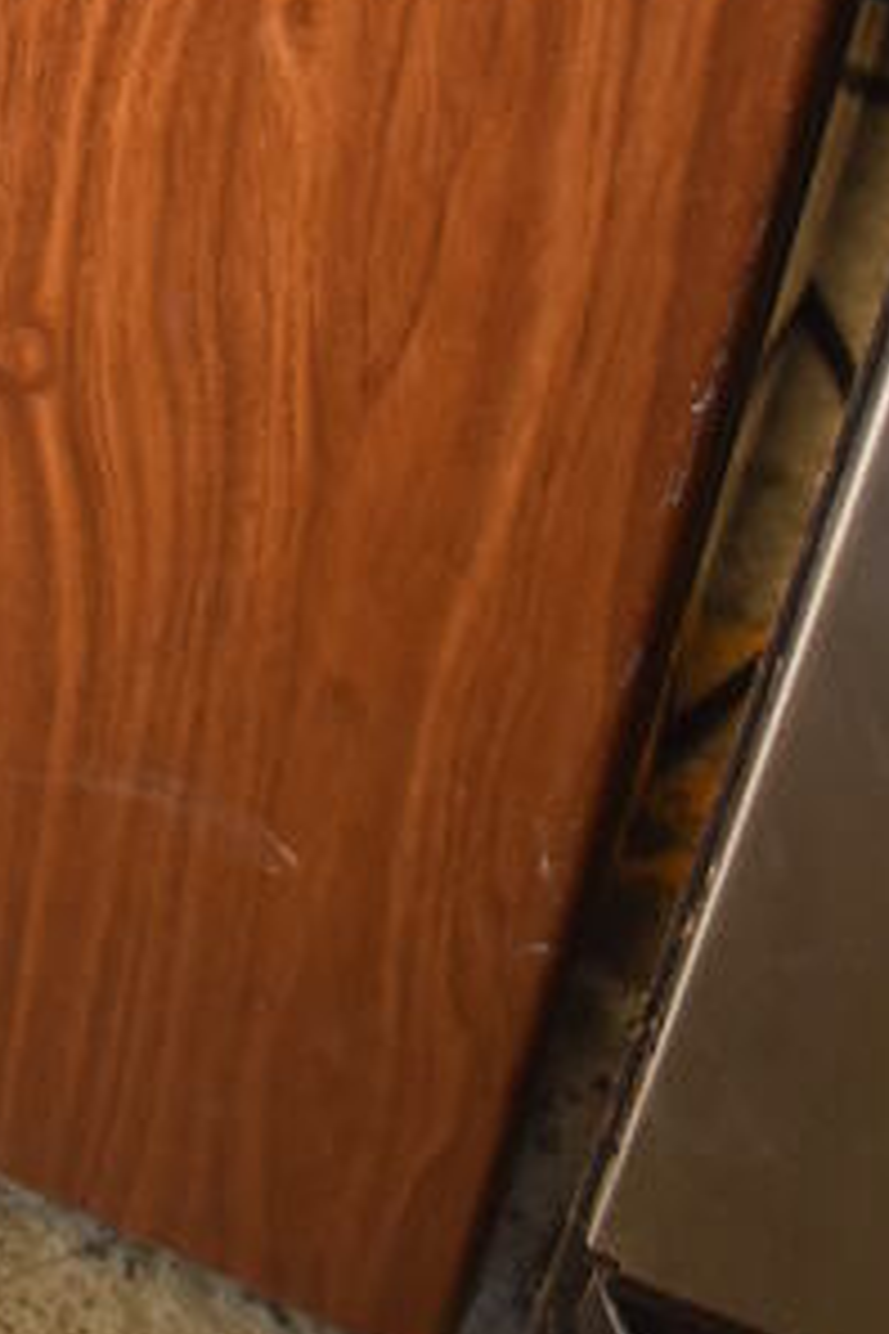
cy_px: -317
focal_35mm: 83
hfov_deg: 16.0
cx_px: -58
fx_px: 3074
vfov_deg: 22.3
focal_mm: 18
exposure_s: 1/125
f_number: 3.5
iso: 1000
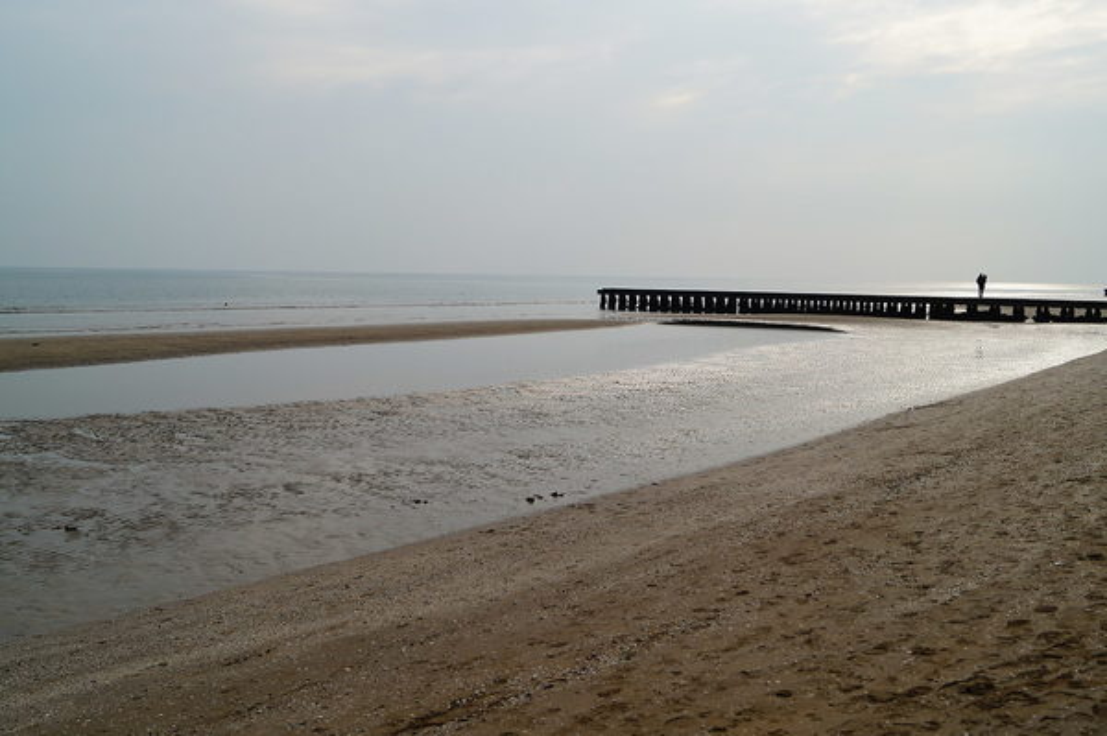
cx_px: 554
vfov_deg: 34.2
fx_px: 1198
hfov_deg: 49.6
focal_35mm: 39
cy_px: 368
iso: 100
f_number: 9
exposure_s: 1/640
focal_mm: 26
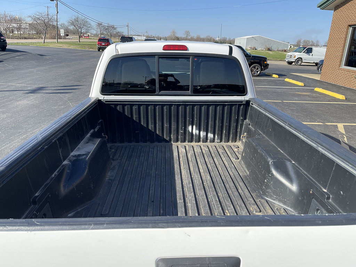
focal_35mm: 25
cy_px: 134
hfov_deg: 69.4
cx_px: 178
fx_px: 257
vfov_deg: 54.9
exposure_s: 1/1493
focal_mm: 5.1
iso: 32
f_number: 1.6
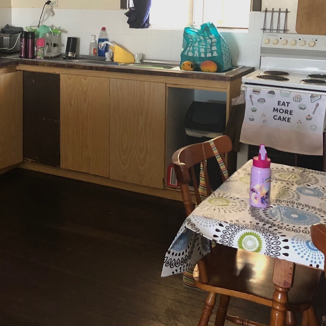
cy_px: 60
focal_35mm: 55
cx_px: 29
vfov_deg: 30.3
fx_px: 586
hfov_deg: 29.7
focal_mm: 3.99
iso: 100
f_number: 1.8
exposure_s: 1/7
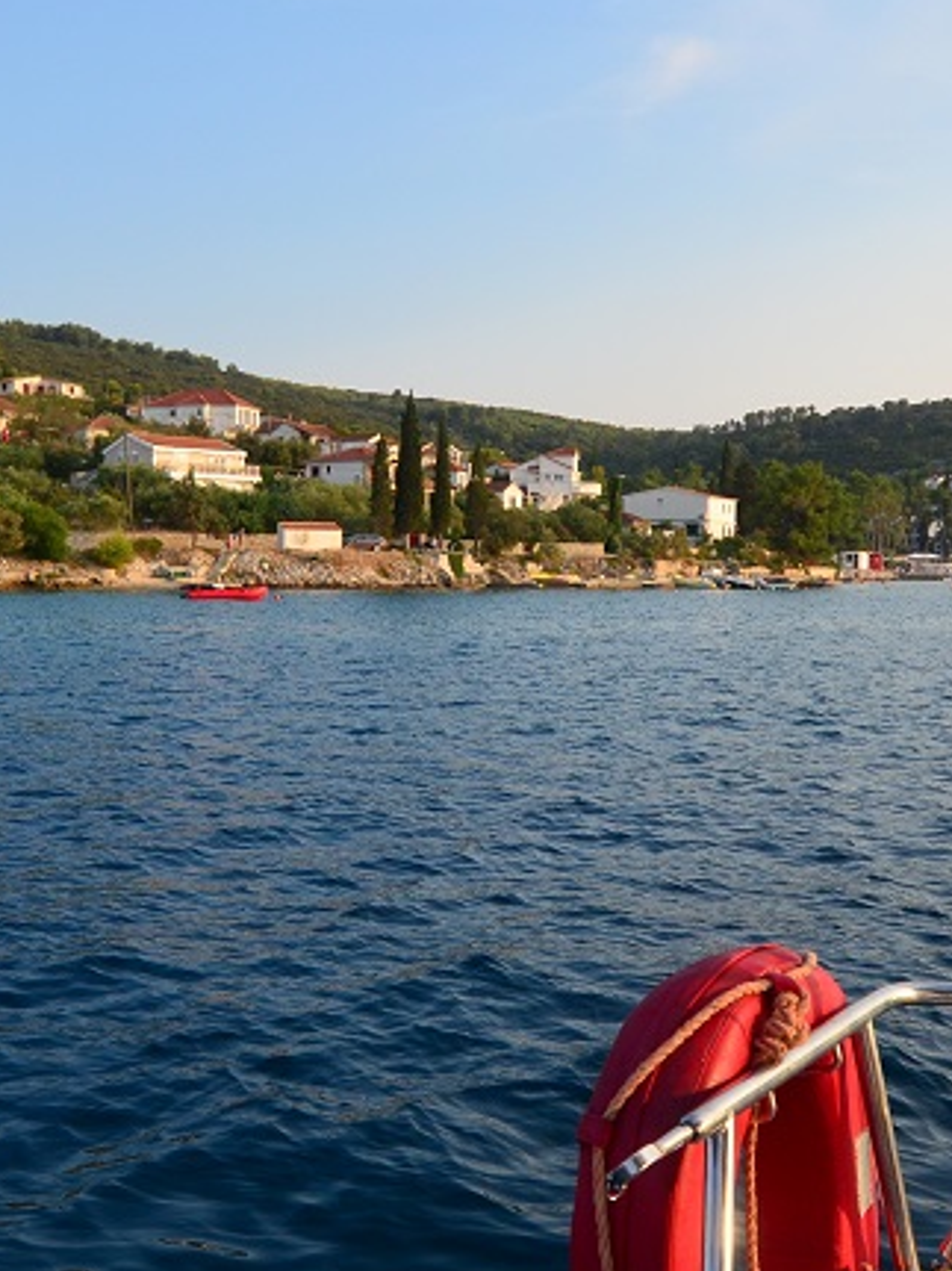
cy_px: 585
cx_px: 444
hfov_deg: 35.9
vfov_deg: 46.8
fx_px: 1467
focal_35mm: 40
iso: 400
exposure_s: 1/1000
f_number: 5.6
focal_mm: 12
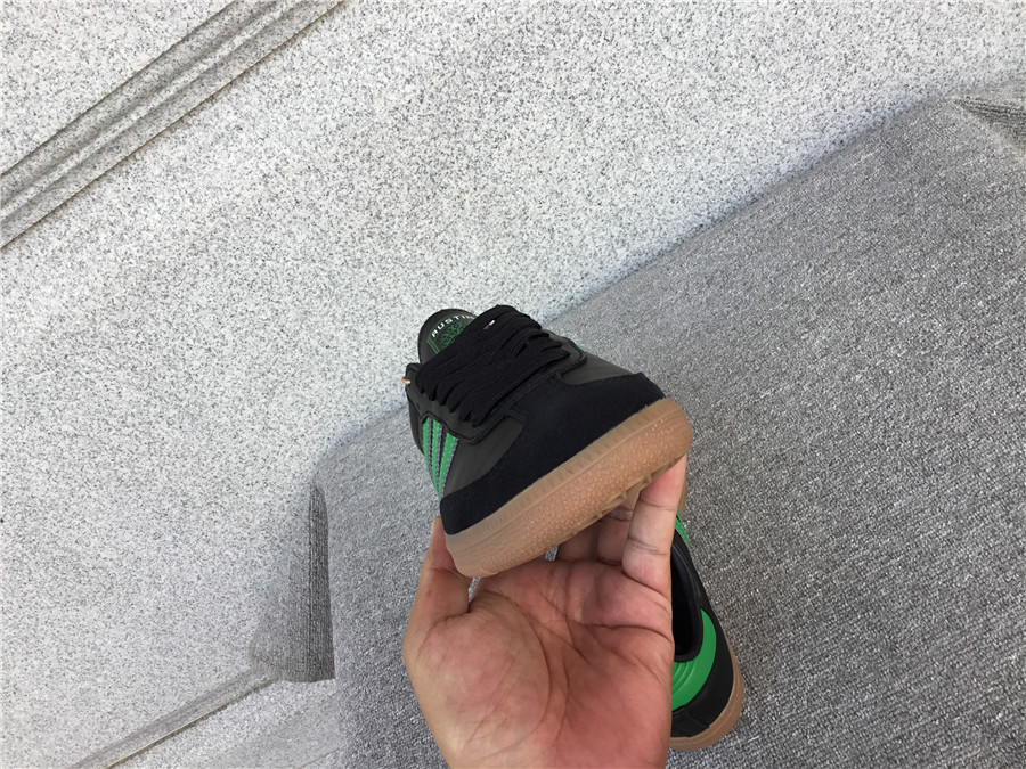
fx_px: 919
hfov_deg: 58.4
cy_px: 384
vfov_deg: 45.4
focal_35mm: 31
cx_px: 513
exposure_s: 1/155
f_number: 2.4
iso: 25
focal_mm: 3.3
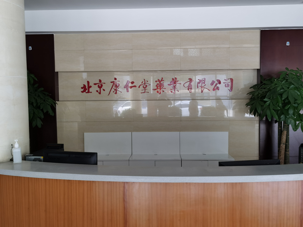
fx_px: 298
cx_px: 152
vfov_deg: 41.8
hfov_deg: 54.0
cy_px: 114
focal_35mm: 34
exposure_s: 1/120
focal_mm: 5.56
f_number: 1.6
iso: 100
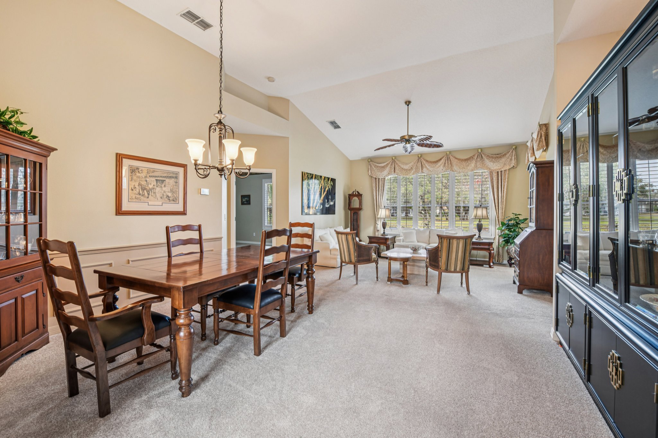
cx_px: 329
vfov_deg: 77.3
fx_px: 274
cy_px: 219
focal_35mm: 15
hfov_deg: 100.4
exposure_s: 1/6
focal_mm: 15
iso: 400
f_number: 8
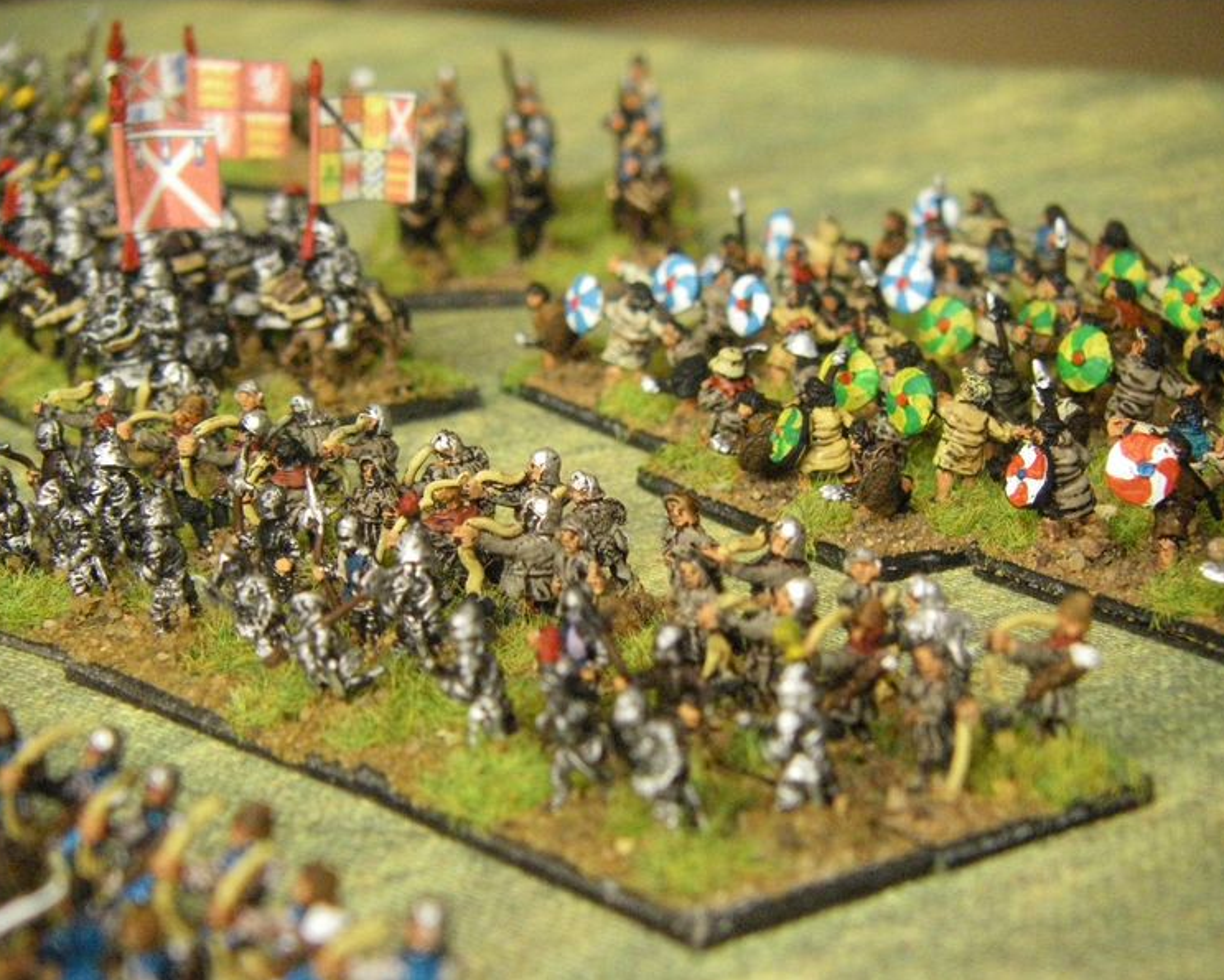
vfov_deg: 14.8
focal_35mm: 104
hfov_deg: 18.4
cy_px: 491
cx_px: 588
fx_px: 3769
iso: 800
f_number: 4
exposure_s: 1/80
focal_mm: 16.3
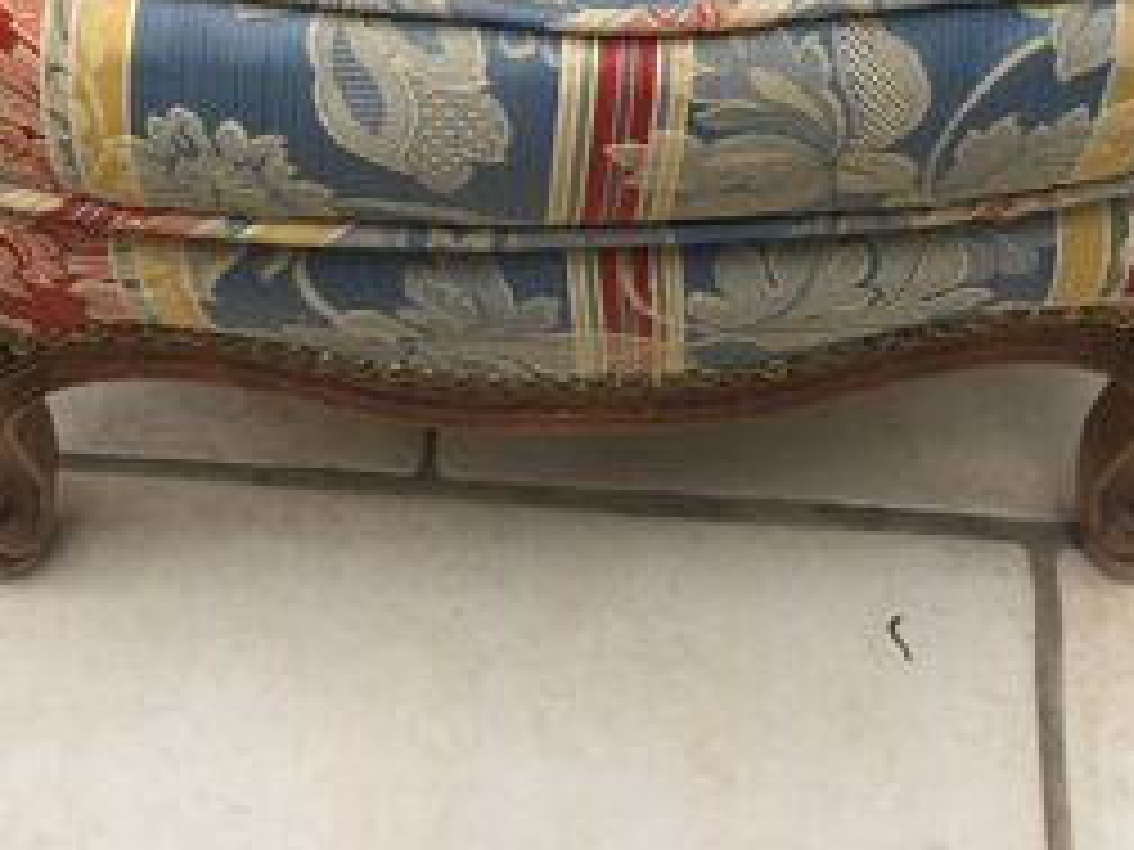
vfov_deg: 20.8
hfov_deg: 28.1
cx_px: 486
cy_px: 67
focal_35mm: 69
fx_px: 2260
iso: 32
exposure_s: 1/638
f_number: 2.2
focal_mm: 4.15
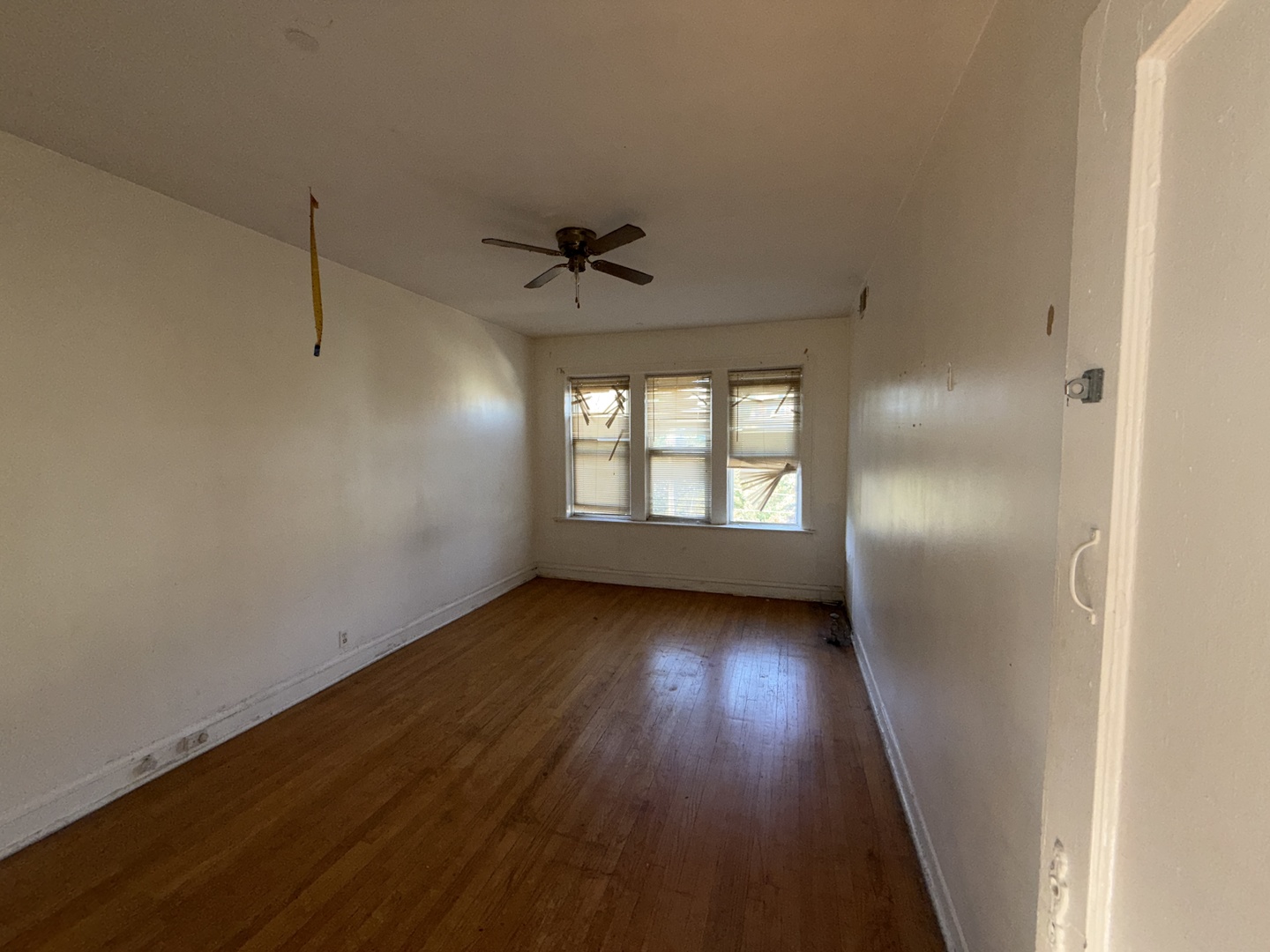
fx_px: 514
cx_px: 635
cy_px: 476
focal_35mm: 14
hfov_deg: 102.1
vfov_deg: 85.7
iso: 80
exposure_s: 1/121
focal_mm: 2.22
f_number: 2.2
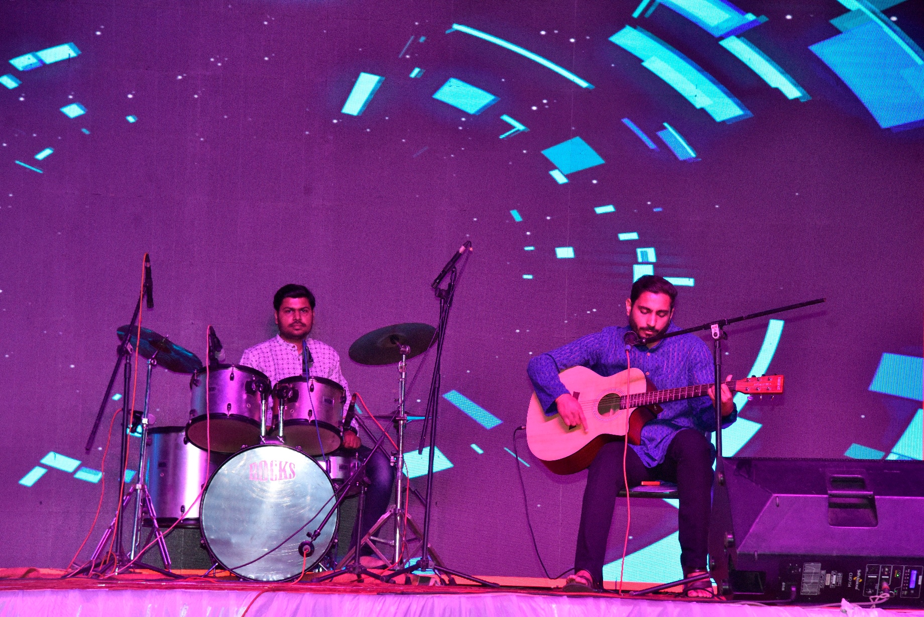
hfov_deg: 17.1
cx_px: 462
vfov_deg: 11.4
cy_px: 308
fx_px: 3081
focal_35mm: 120
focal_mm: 120
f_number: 5.6
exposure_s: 1/250
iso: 2500
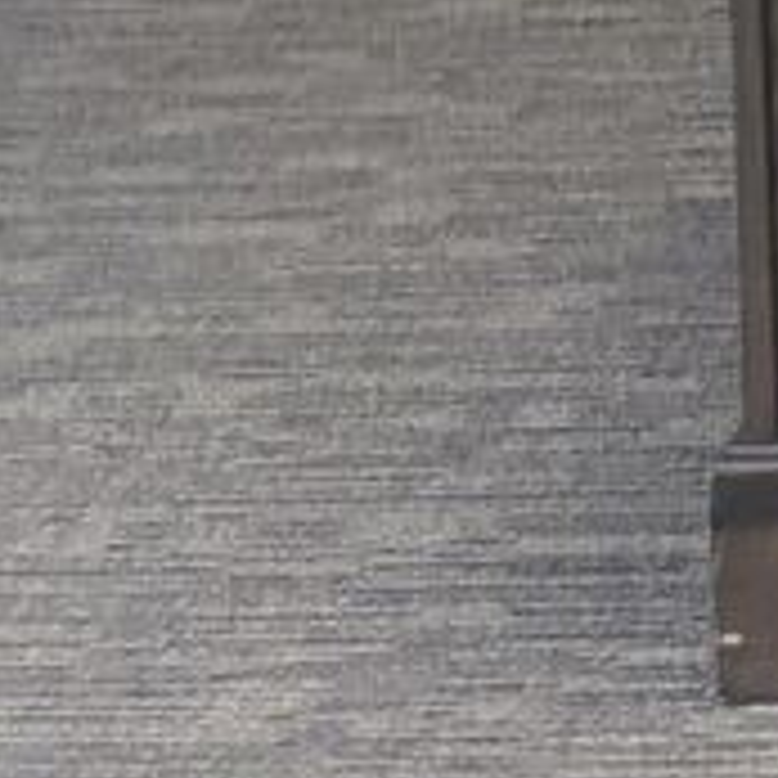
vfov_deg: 7.8
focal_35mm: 191
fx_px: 4857
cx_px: 2285
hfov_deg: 8.0
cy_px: -1614
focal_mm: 5.96
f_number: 1.6
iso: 125
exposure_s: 1/107
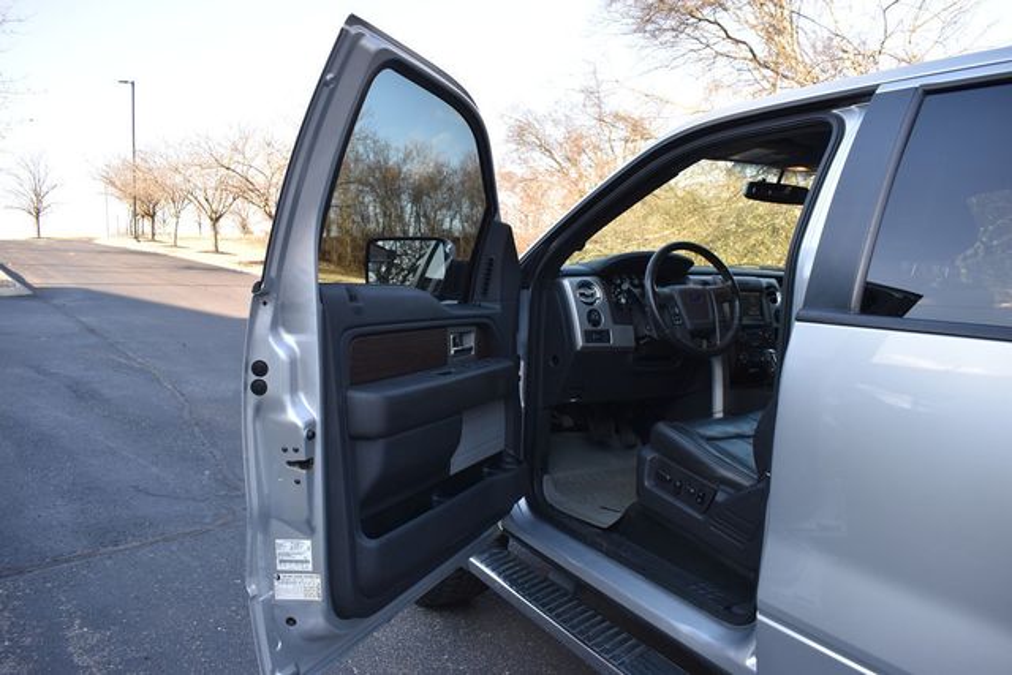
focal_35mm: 27
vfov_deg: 48.0
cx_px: 506
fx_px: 759
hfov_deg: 67.4
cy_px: 338
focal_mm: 18
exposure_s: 1/250
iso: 400
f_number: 5.6
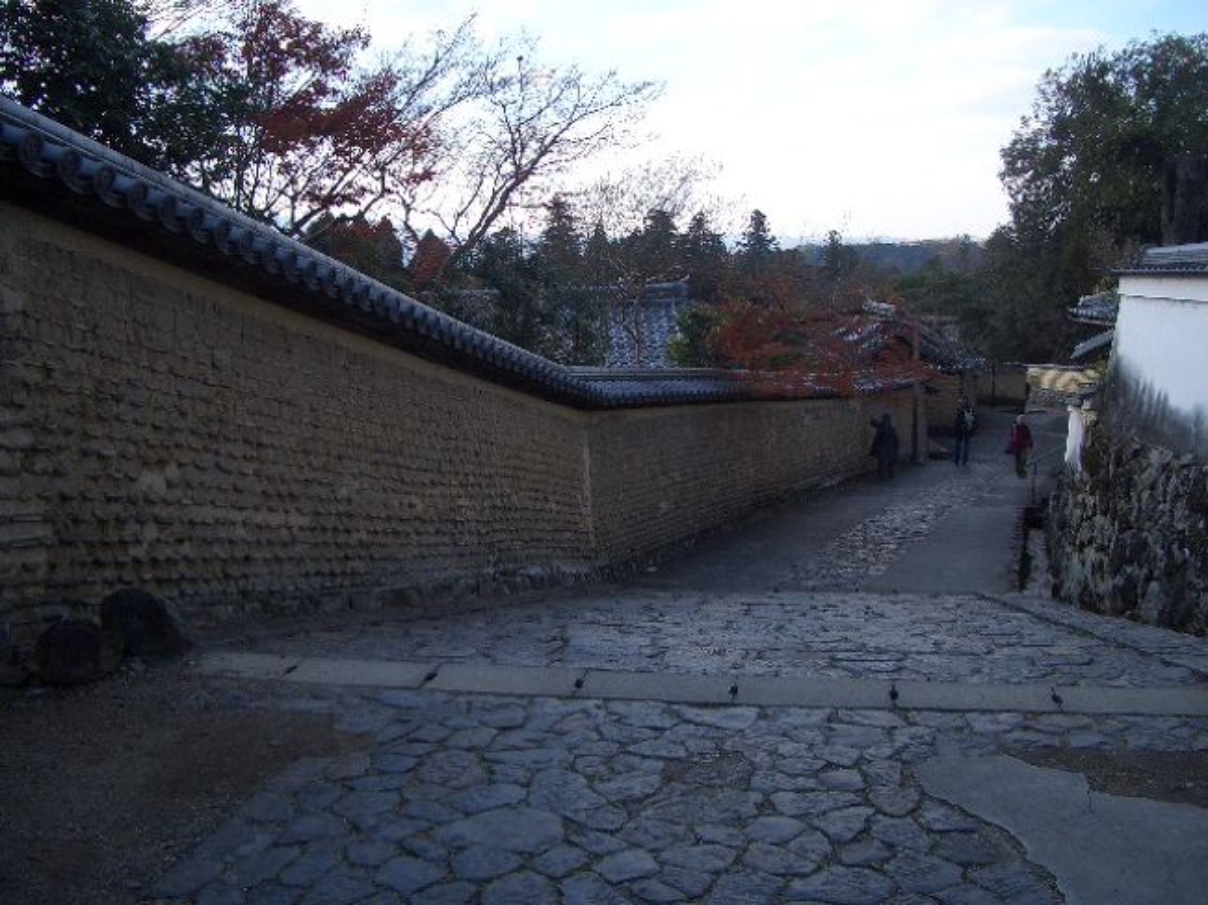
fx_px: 1221
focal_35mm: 35
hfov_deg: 52.6
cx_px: 604
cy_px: 452
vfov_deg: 40.7
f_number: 2.6
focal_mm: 5.8
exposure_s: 1/400
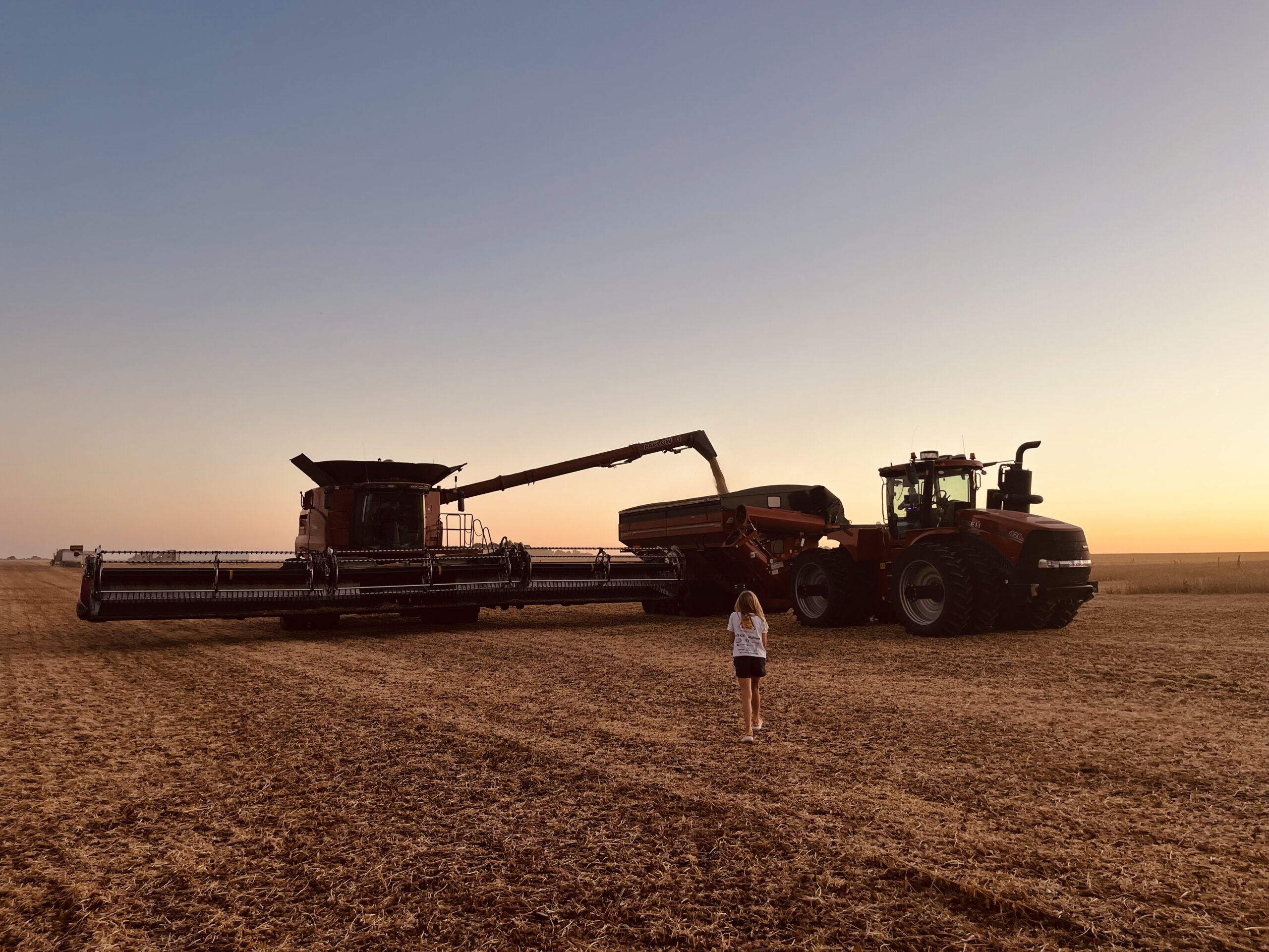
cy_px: 476
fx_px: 953
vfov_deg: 53.1
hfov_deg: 67.3
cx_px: 634
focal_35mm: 26
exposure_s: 1/121
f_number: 1.6
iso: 64
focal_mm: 5.1
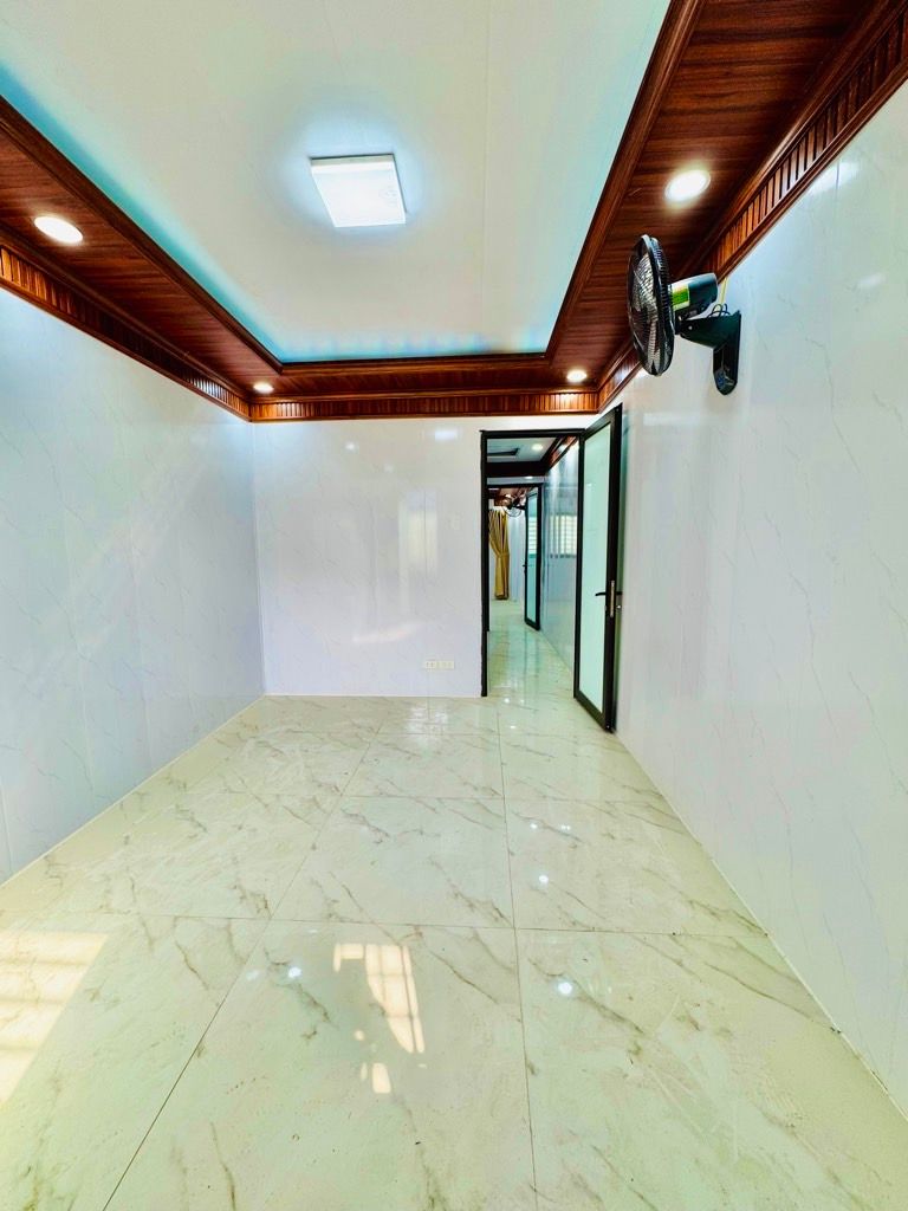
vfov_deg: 102.1
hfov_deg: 85.7
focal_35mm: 14
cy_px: 606
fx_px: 490
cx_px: 454
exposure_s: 1/100
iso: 50
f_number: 2.2
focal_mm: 2.22
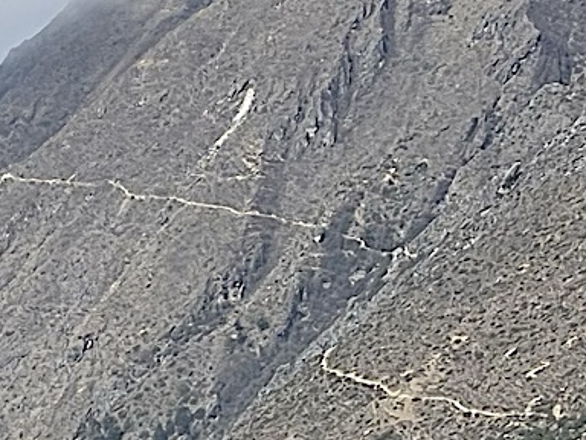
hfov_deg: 7.1
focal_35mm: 277
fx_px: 4689
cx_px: 87
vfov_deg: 5.2
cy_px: 929
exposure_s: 1/1597
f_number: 2
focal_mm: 6
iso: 25
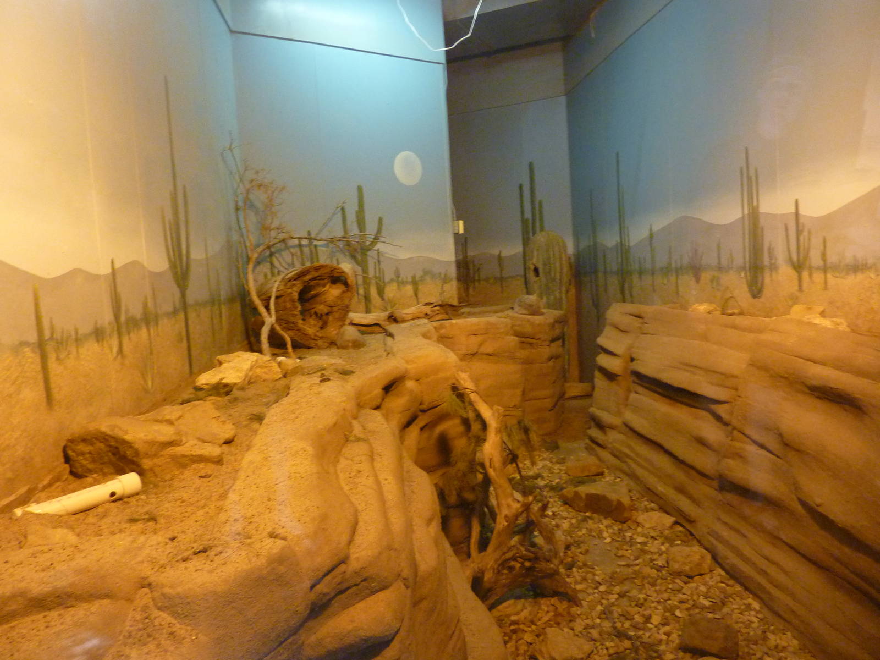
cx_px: 440
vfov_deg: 54.9
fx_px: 636
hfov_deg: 69.4
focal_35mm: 25
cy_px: 330
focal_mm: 4.1
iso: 400
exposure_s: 1/15
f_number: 3.3
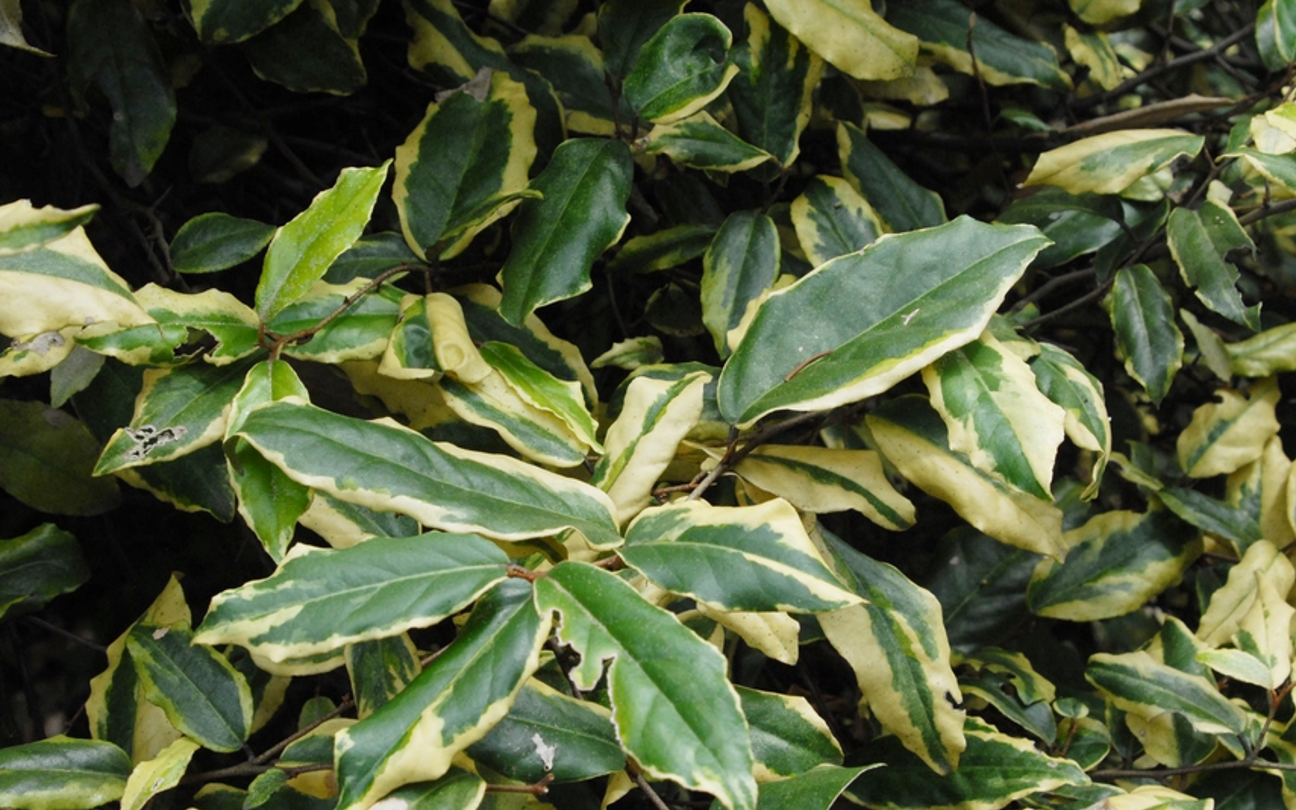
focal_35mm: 77
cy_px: 456
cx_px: 608
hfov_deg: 26.8
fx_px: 2719
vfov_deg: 16.9
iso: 400
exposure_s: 1/250
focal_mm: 42
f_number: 8
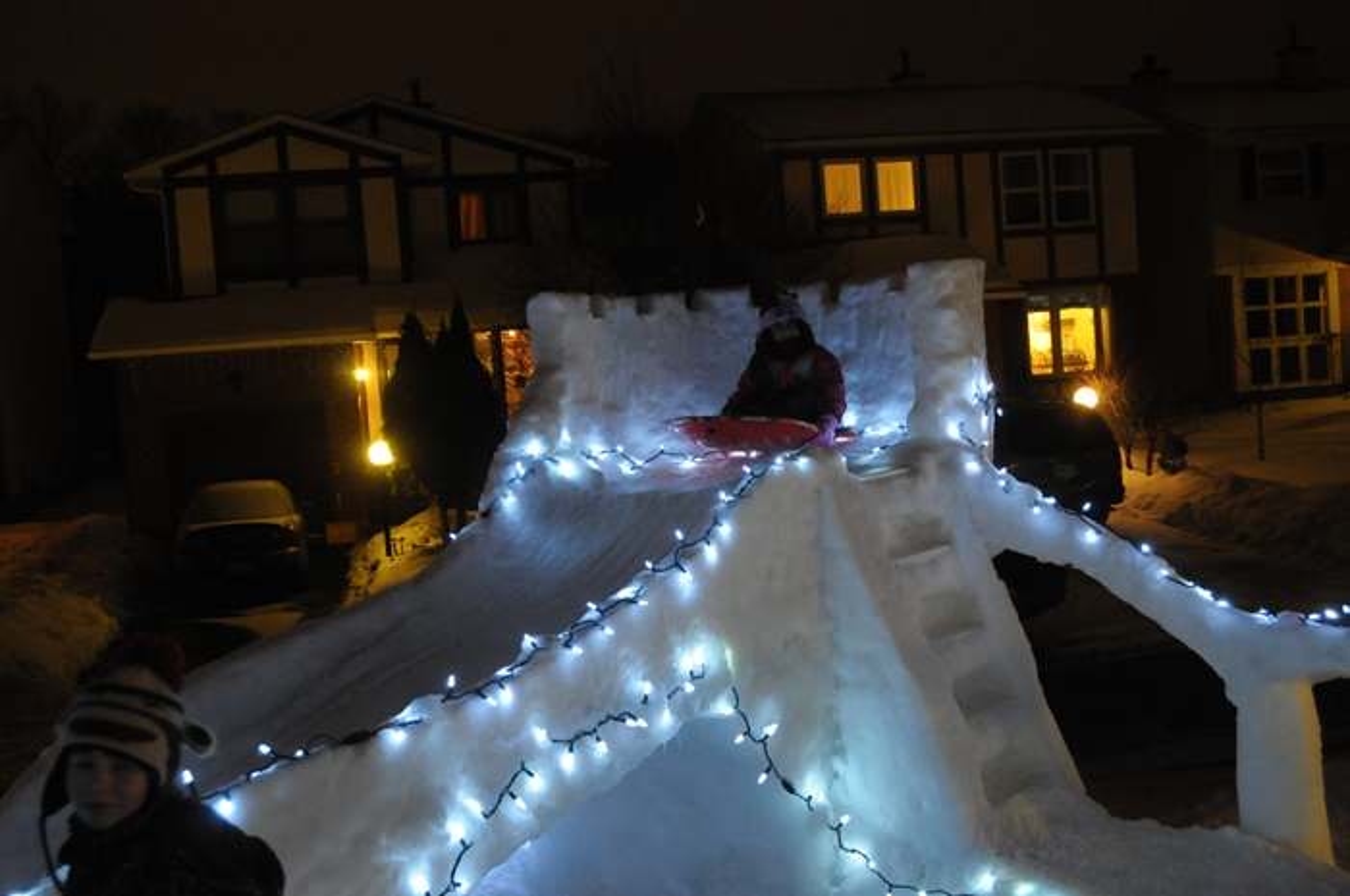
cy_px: 448
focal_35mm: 45
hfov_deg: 43.6
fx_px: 1686
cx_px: 675
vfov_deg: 29.8
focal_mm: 30
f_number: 5.6
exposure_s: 1/8
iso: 1600
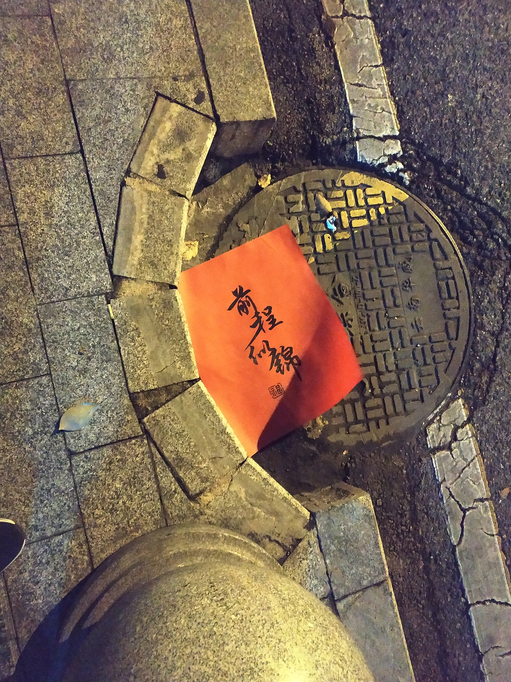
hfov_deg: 56.8
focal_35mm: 24
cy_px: 341
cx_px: 256
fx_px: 472
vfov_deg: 71.6
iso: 9600
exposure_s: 1/14
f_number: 1.9
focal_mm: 3.94
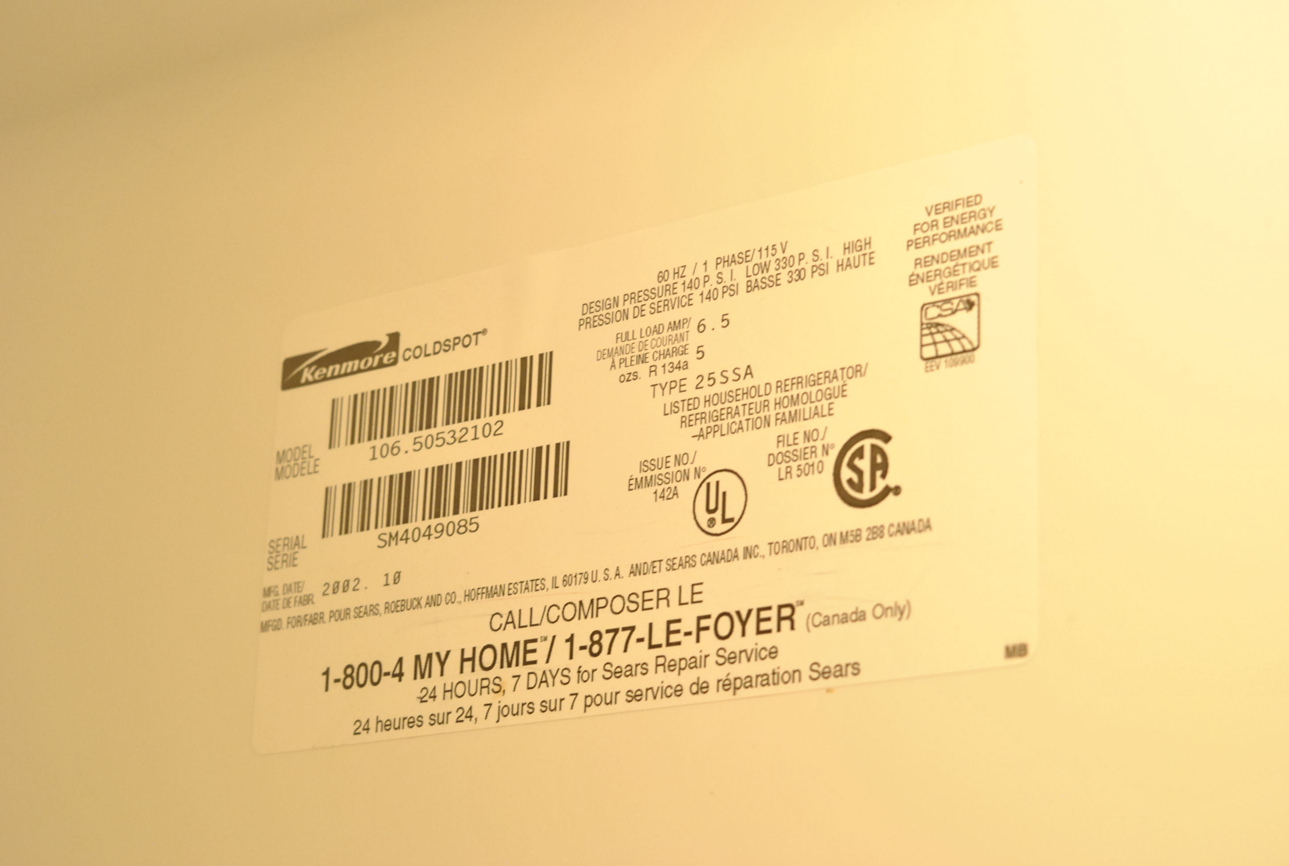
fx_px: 2960
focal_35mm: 82
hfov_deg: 24.6
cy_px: 433
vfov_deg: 16.6
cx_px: 644
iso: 800
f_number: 10
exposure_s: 1/50
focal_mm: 55
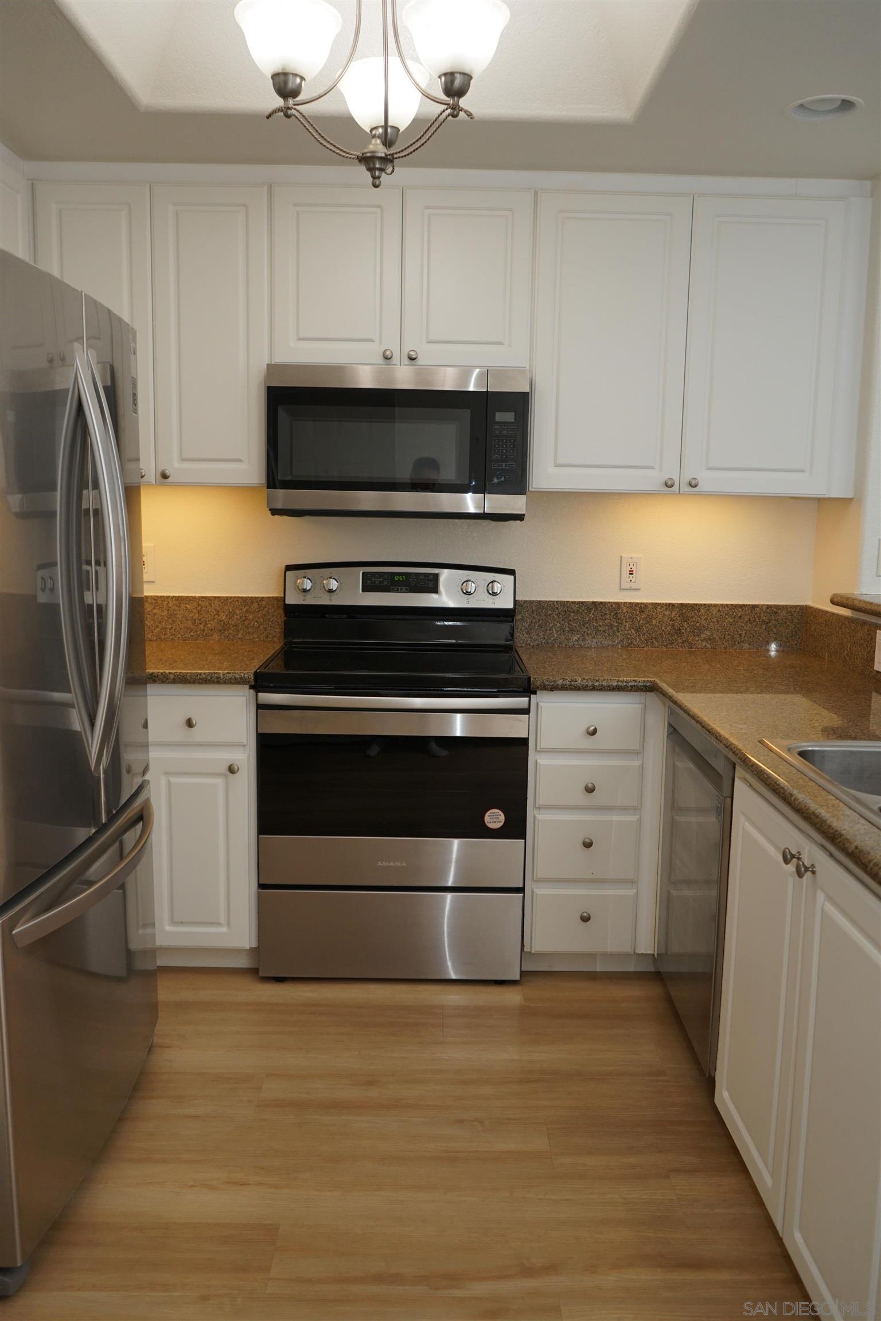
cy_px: 660
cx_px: 440
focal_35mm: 29
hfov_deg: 45.0
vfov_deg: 63.7
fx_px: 1064
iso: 640
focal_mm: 29
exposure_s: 1/160
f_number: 4
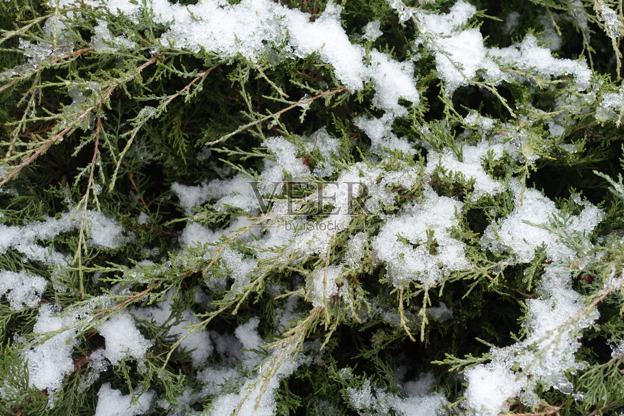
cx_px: 312
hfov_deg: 48.5
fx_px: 693
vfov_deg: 33.4
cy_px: 208
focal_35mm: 40
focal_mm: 14.5
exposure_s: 1/80
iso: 125
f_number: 3.2
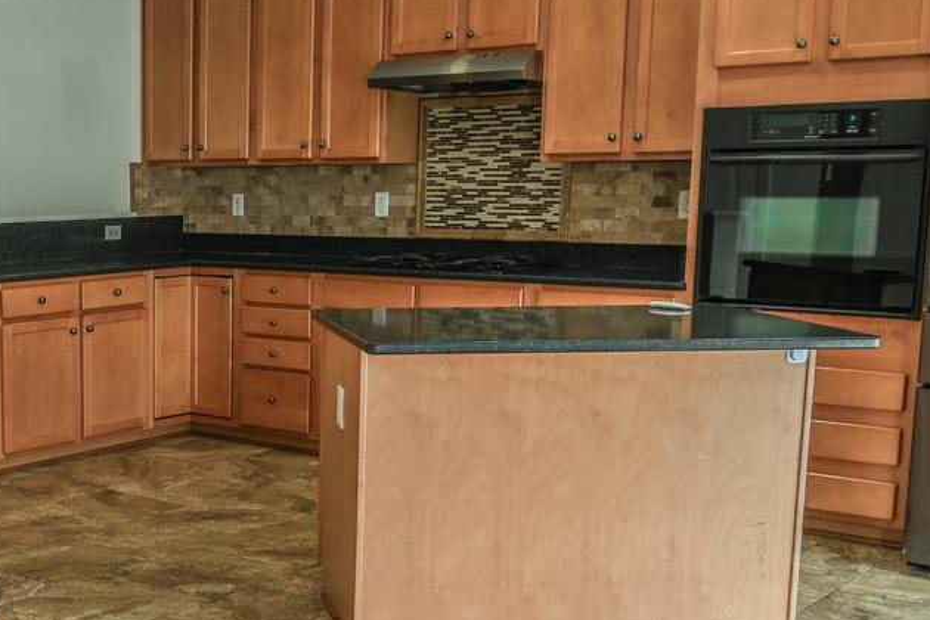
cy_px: 408
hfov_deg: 35.8
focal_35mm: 52
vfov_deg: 25.9
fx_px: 1343
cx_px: 84
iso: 400
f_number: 4
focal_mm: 16
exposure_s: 1/200
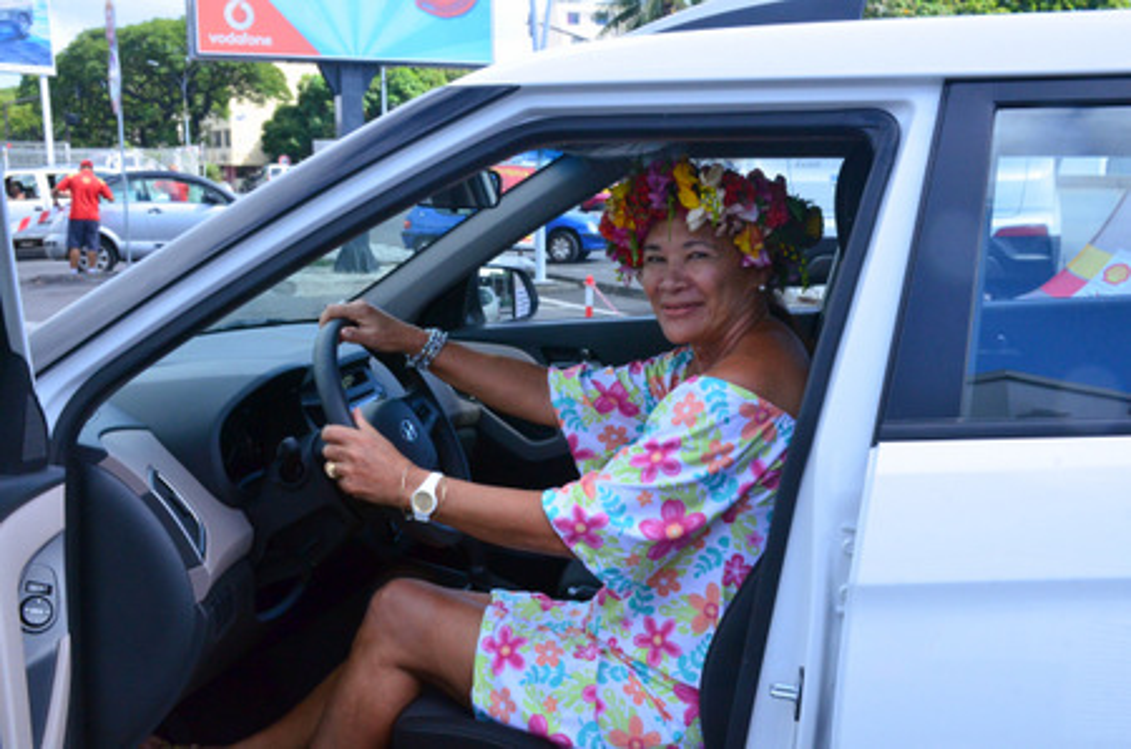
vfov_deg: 29.7
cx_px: 566
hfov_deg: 43.7
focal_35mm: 45
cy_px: 374
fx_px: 1411
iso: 1600
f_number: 13
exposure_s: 1/640
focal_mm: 30
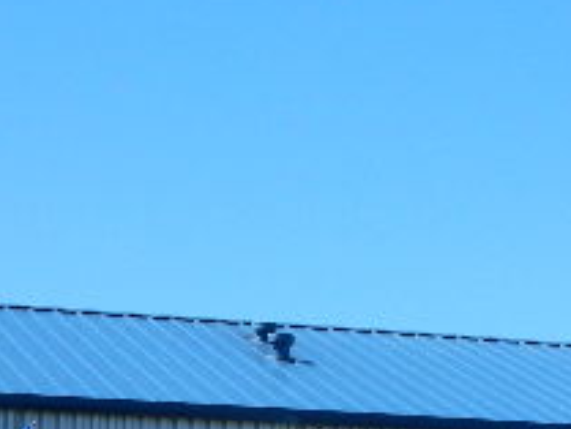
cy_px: 456
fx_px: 2740
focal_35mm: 166
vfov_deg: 8.9
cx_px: 803
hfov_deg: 11.5
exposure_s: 1/800
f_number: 3.6
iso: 80
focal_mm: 8.4
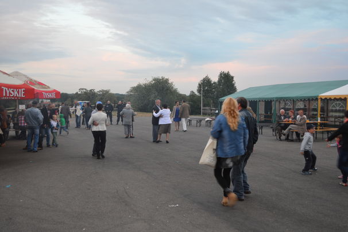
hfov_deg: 49.6
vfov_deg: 34.2
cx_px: 174
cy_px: 116
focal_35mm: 39
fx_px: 377
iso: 400
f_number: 4.2
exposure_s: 1/25
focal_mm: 26
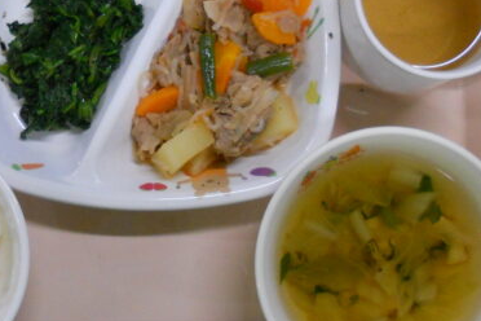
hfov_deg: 34.3
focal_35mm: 58
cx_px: 173
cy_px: 160
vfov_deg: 23.4
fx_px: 775
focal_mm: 4.9
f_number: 3.2
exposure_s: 1/125
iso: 400
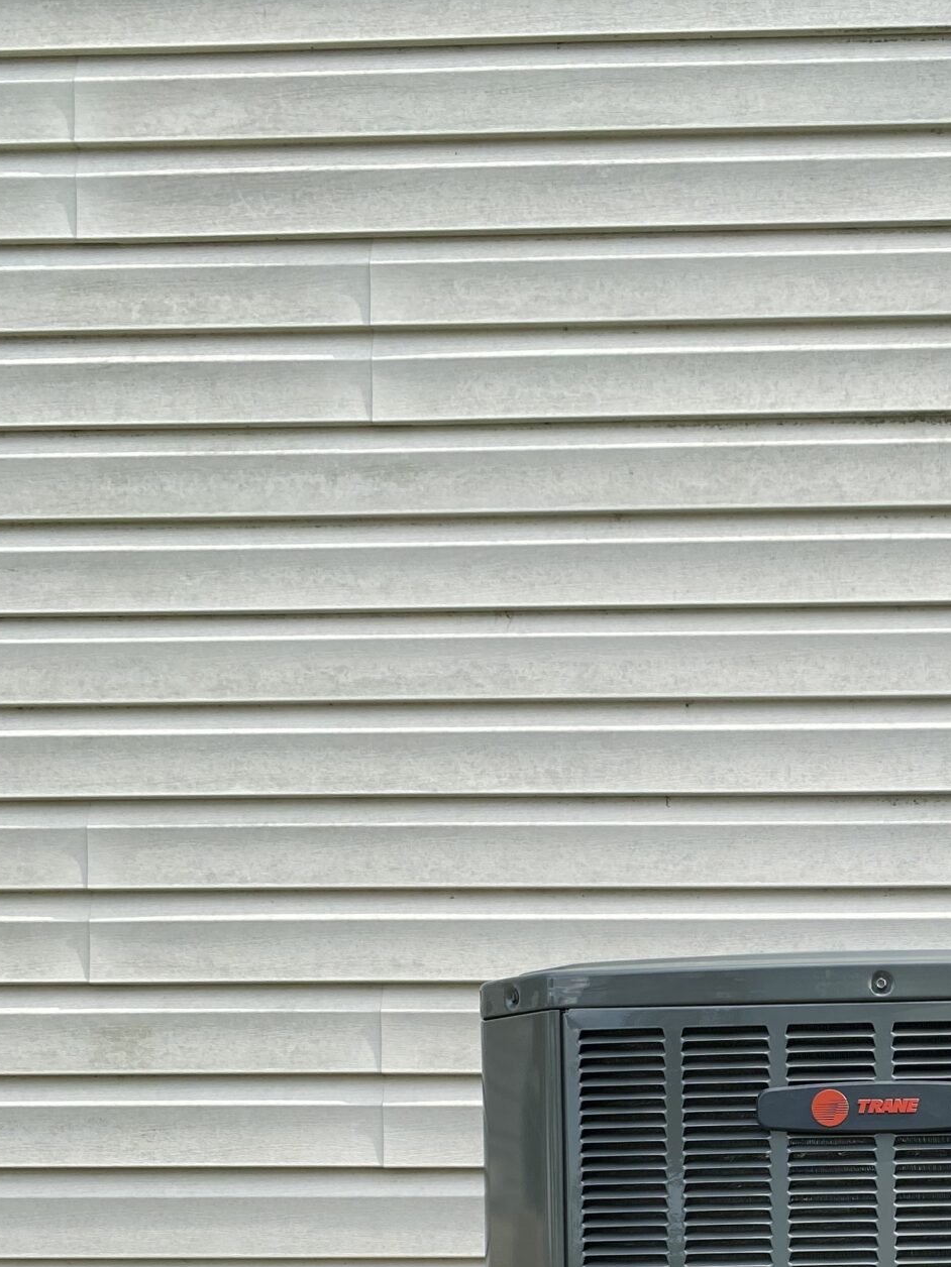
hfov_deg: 26.3
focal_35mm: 53
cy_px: 1254
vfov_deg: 33.3
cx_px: 923
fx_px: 1941
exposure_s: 1/942
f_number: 1.8
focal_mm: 4.25
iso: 32
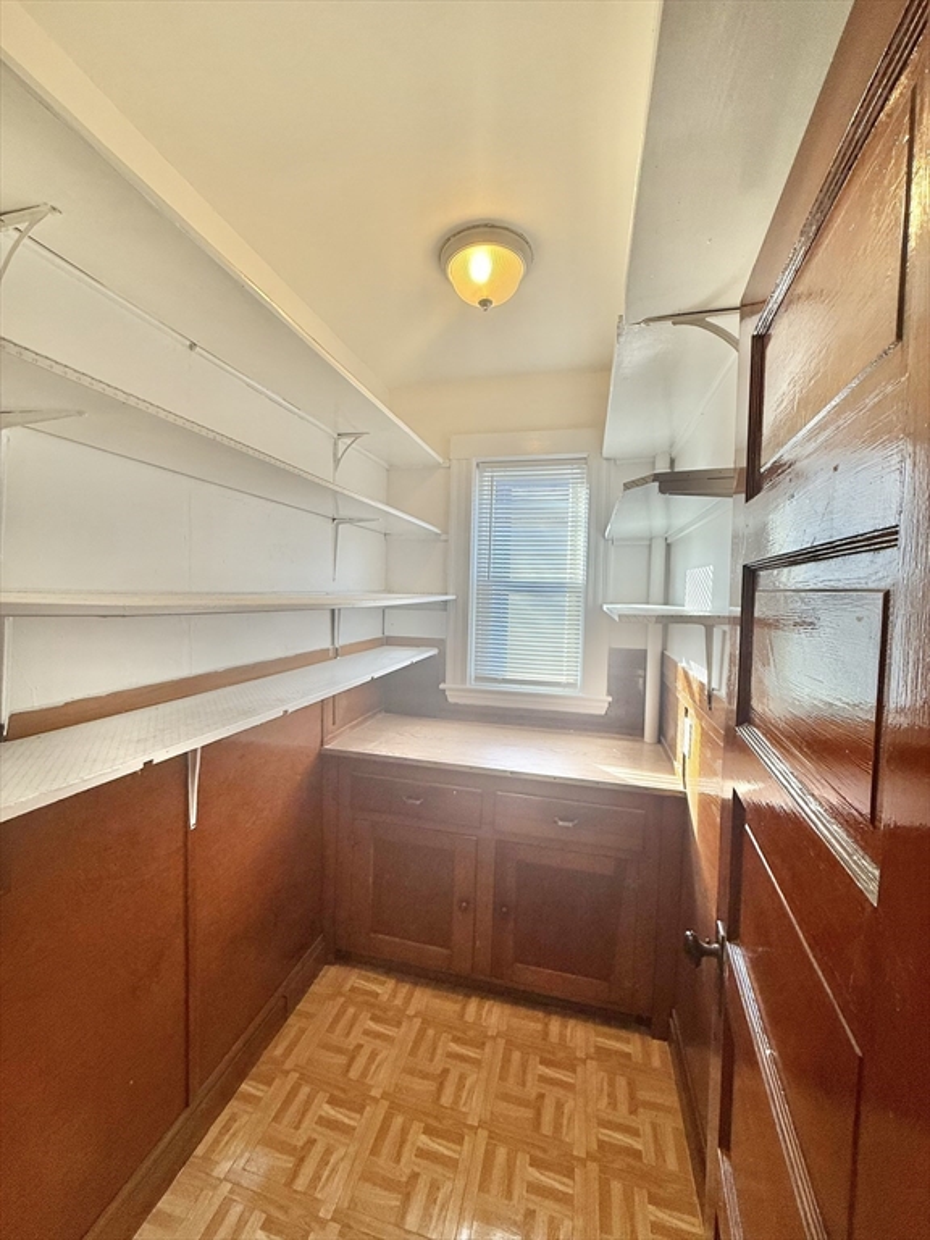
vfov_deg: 102.1
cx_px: 465
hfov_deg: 85.7
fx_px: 502
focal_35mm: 14
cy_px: 620
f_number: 2.2
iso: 80
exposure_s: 1/120
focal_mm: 2.22
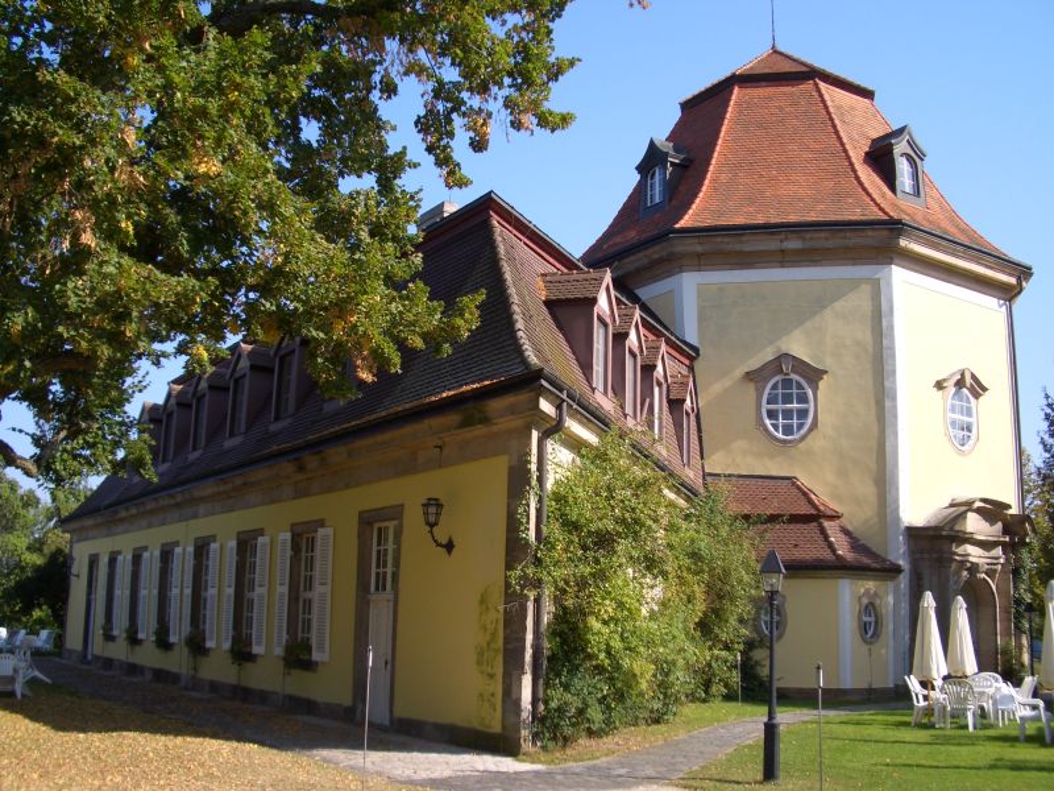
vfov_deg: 40.7
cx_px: 527
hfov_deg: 52.6
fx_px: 1066
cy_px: 396
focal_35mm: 35
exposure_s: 1/250
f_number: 4.3
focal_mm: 5.8
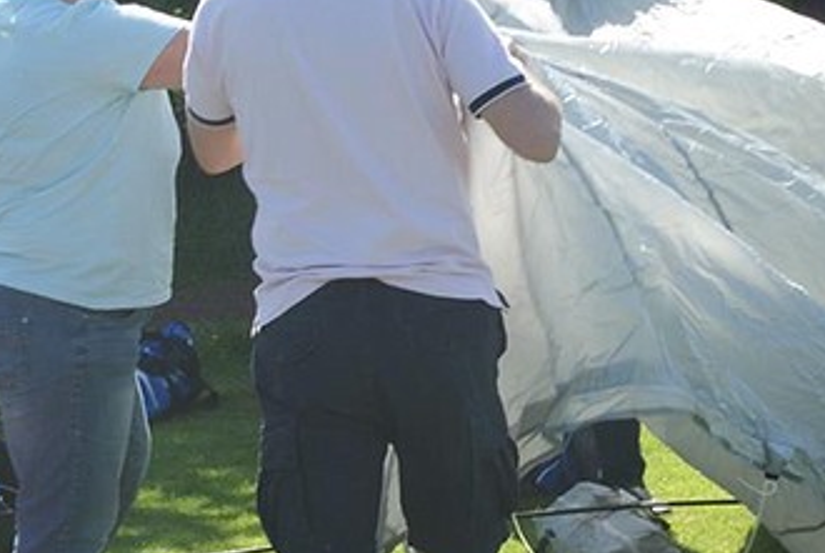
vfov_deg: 7.4
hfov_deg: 11.0
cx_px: 650
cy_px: 234
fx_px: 4268
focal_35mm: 186
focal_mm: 40
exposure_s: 1/100
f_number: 10
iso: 100
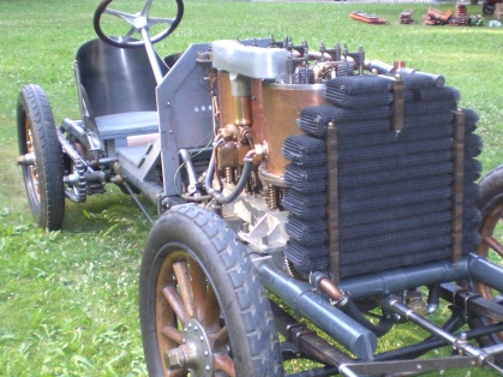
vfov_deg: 25.2
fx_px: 843
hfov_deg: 33.1
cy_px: 232
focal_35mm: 58
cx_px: 301
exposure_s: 1/125
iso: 200
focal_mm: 6.3
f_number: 3.1
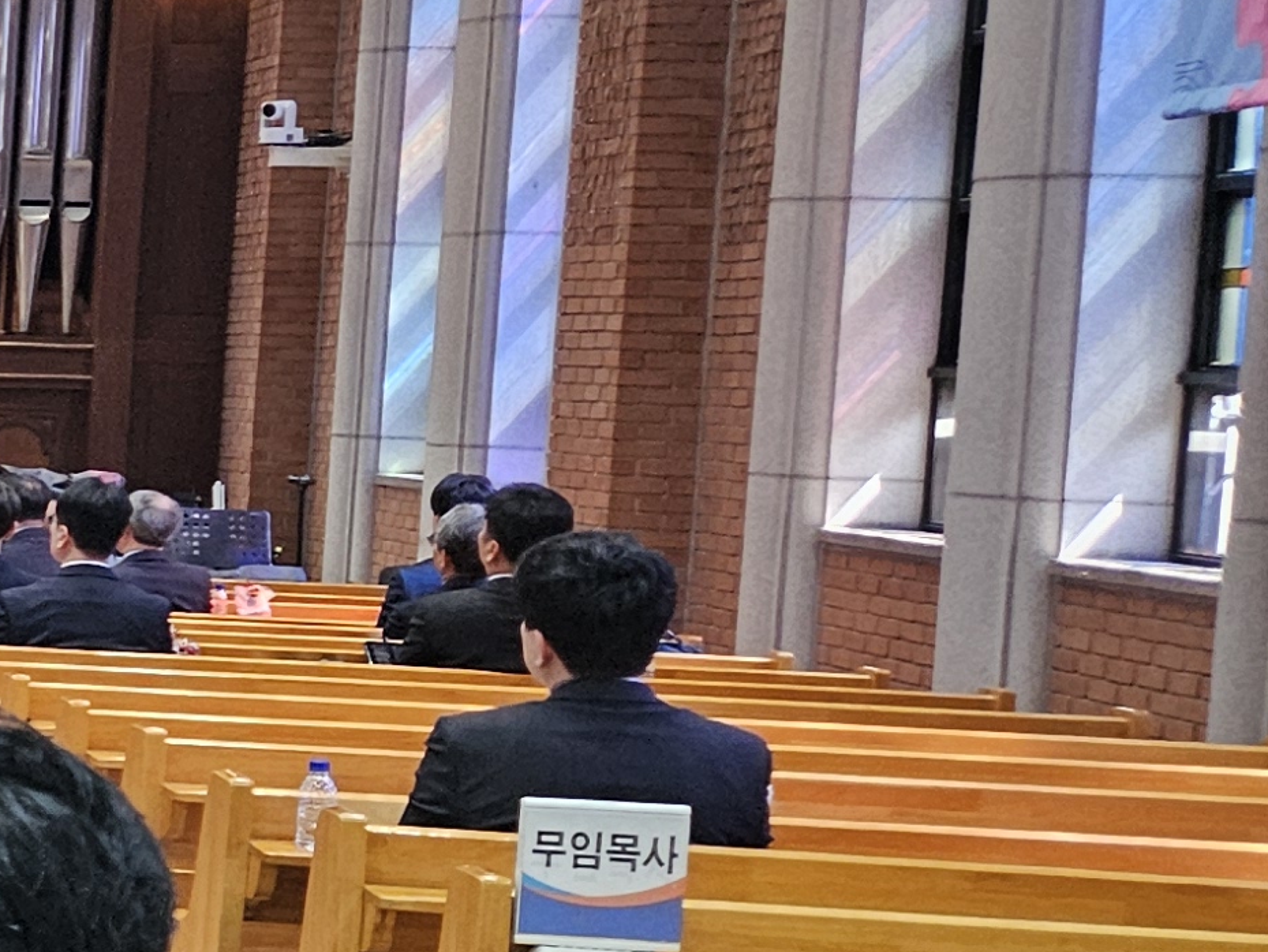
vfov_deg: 14.9
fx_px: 3627
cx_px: -1394
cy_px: 533
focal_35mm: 99
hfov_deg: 15.3
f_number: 1.8
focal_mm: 5.4
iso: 250
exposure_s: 1/120
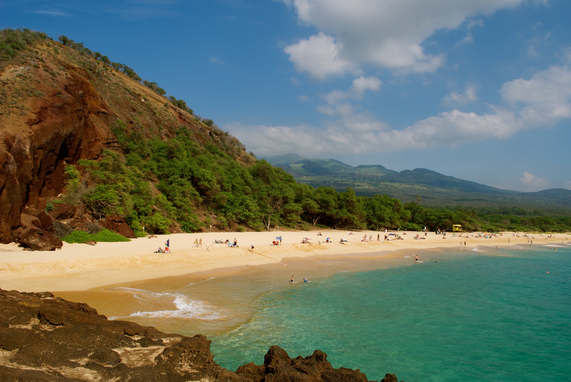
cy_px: 191
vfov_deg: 48.0
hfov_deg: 67.3
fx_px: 429
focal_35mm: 27
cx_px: 286
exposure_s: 1/250
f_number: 10
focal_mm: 18
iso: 100
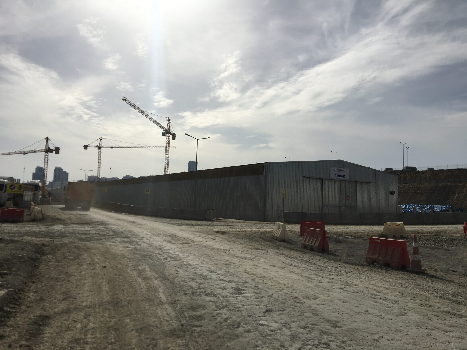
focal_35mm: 29
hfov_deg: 61.7
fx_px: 391
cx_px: 234
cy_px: 175
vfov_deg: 48.2
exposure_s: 1/7692
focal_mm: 4.15
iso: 25
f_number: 2.2
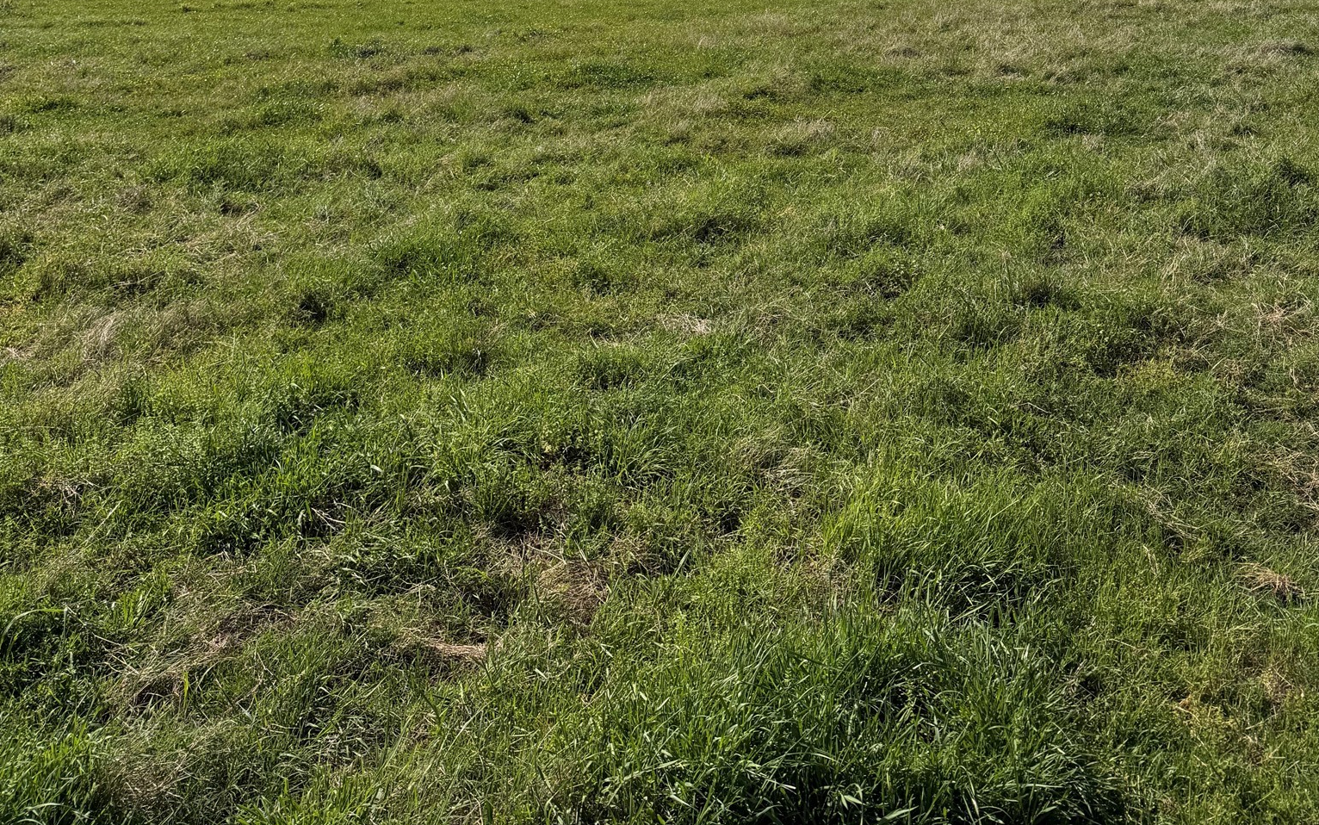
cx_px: 660
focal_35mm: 34
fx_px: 1222
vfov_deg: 34.1
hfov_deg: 56.7
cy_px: 9
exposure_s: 1/7353
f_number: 1.78
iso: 80
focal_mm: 6.76
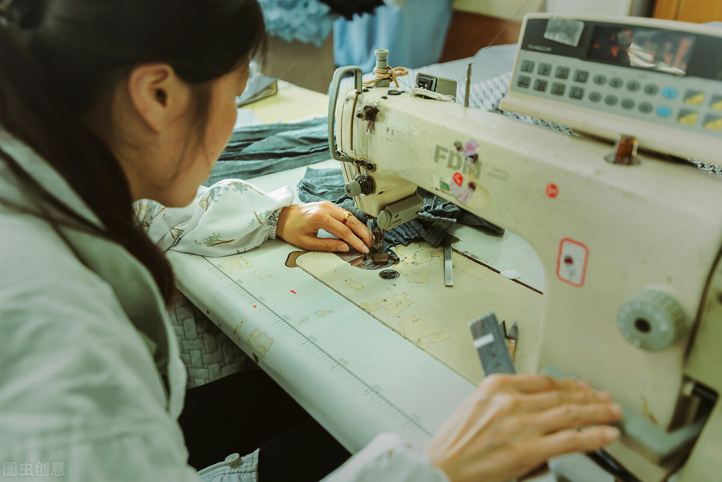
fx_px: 602
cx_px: 361
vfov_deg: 43.6
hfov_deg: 61.9
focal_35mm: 30
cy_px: 241
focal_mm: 30
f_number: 2.8
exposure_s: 1/125
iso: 400
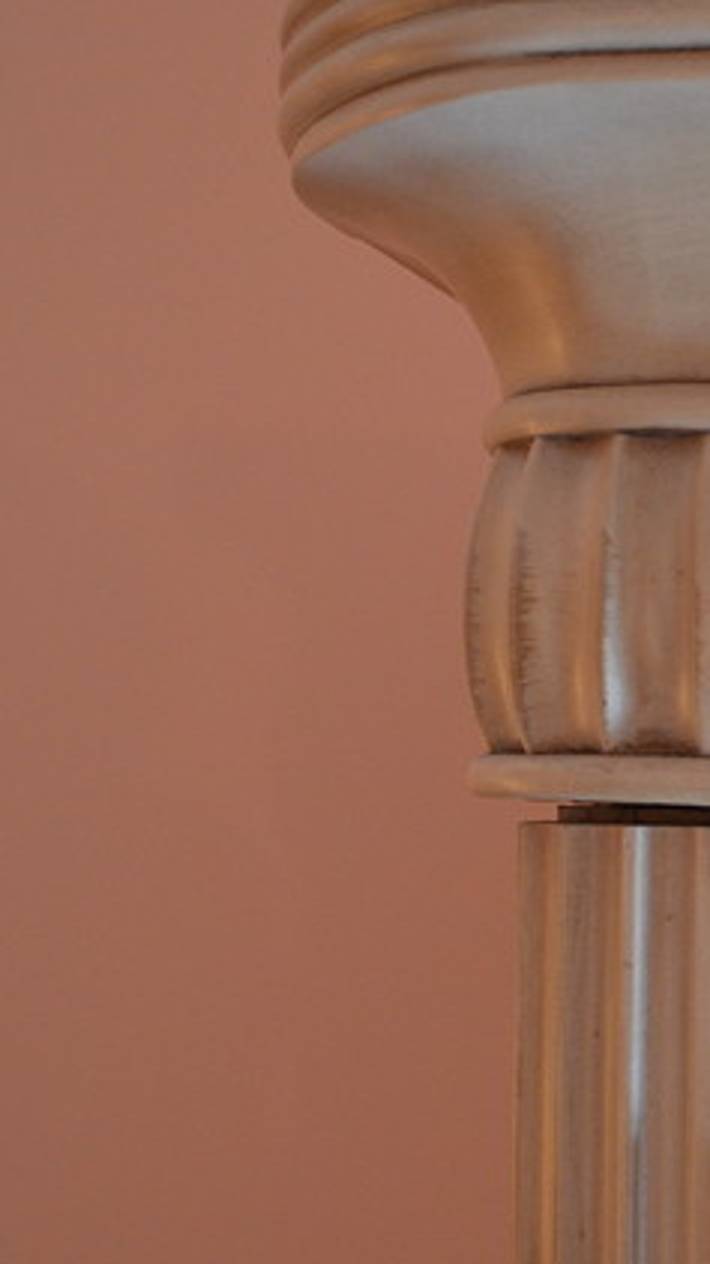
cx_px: 923
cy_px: 747
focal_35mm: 67
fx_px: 2245
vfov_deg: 31.4
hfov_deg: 16.9
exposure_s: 1/15
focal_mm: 18
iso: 720
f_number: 3.5
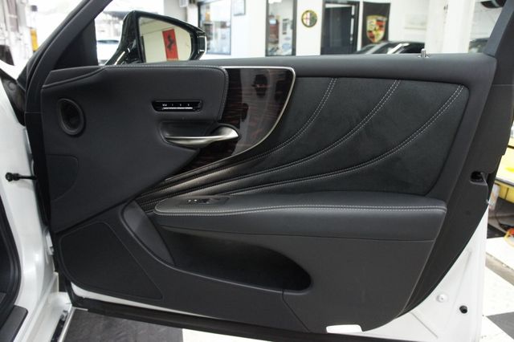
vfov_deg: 47.9
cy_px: 171
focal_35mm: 27
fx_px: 385
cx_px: 257
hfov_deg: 67.4
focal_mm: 18
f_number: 3.5
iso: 1600
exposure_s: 1/60
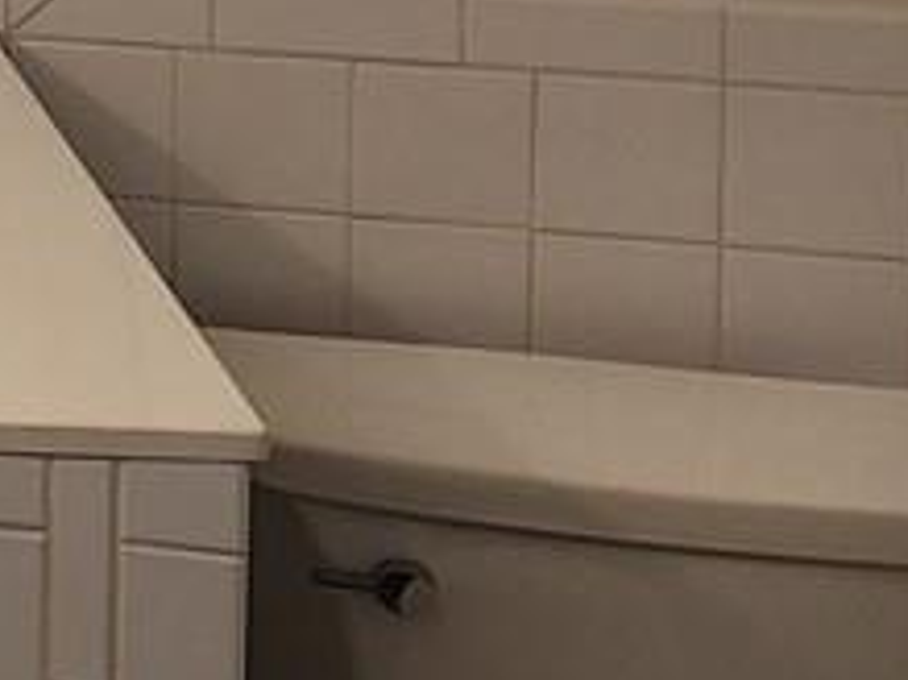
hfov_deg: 14.0
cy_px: -502
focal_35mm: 95
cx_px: -1306
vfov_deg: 14.0
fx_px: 2491
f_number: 2.2
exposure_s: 1/60
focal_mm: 2.2
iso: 80
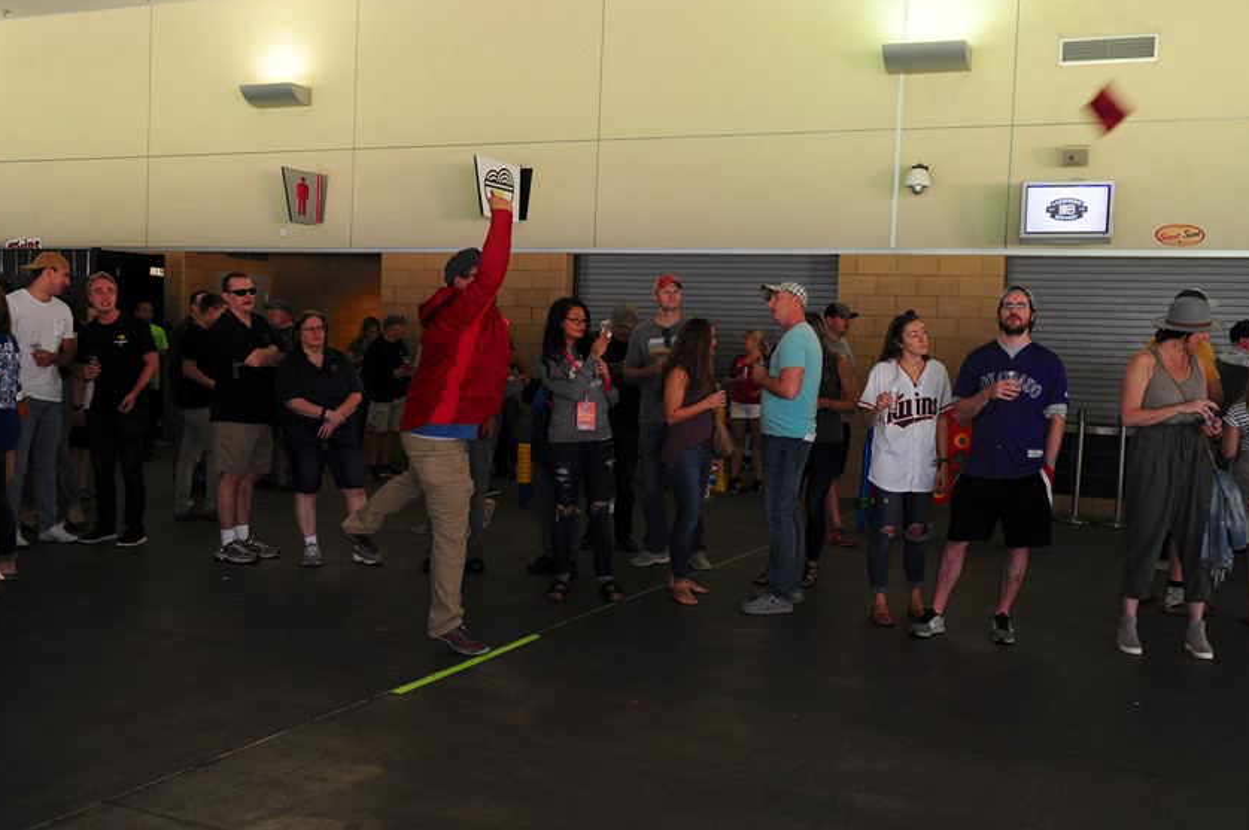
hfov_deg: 51.9
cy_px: 421
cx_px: 656
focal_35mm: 37
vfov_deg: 35.9
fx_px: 1282
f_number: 3.5
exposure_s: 1/160
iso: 1000
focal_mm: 31
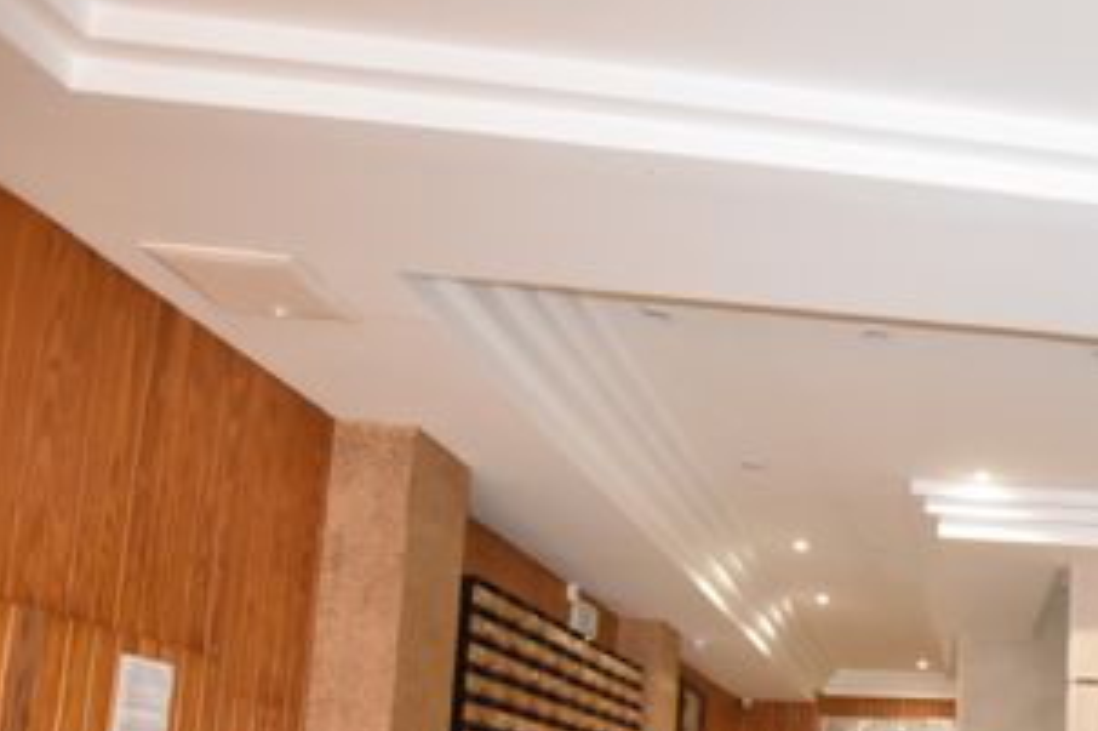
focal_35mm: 35
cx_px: 1180
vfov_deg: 34.3
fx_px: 1067
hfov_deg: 43.5
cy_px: 738
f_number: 3.5
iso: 1800
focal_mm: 10
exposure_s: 1/200
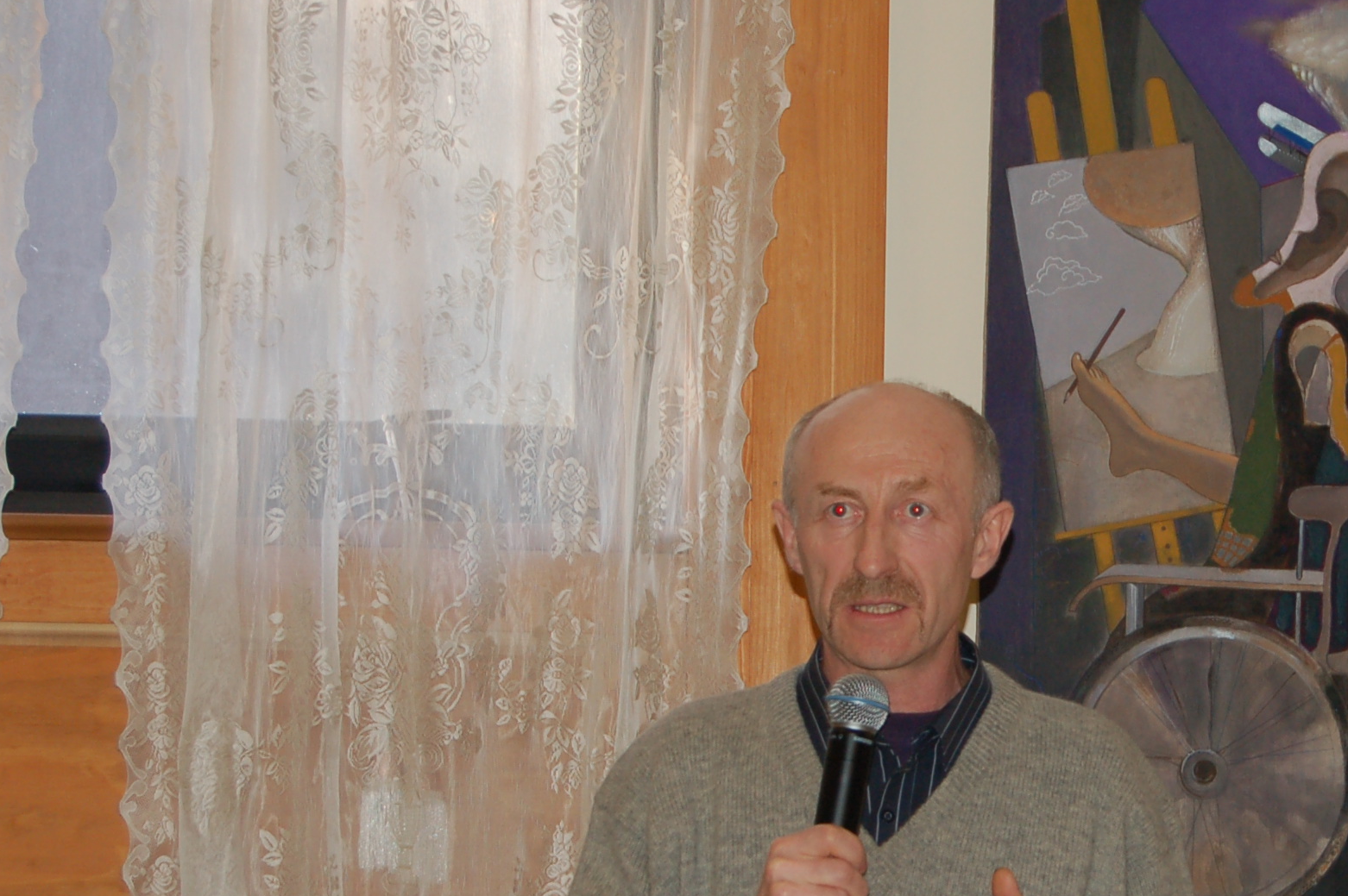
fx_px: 4863
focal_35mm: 130
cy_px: 665
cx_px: 1059
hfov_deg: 15.7
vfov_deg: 10.5
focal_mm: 45
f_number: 5.3
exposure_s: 1/60
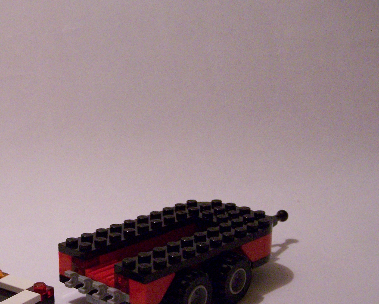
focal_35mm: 66
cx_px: 95
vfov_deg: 23.0
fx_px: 740
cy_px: 204
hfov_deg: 28.3
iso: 400
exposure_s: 1/30
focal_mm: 7.1
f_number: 2.9
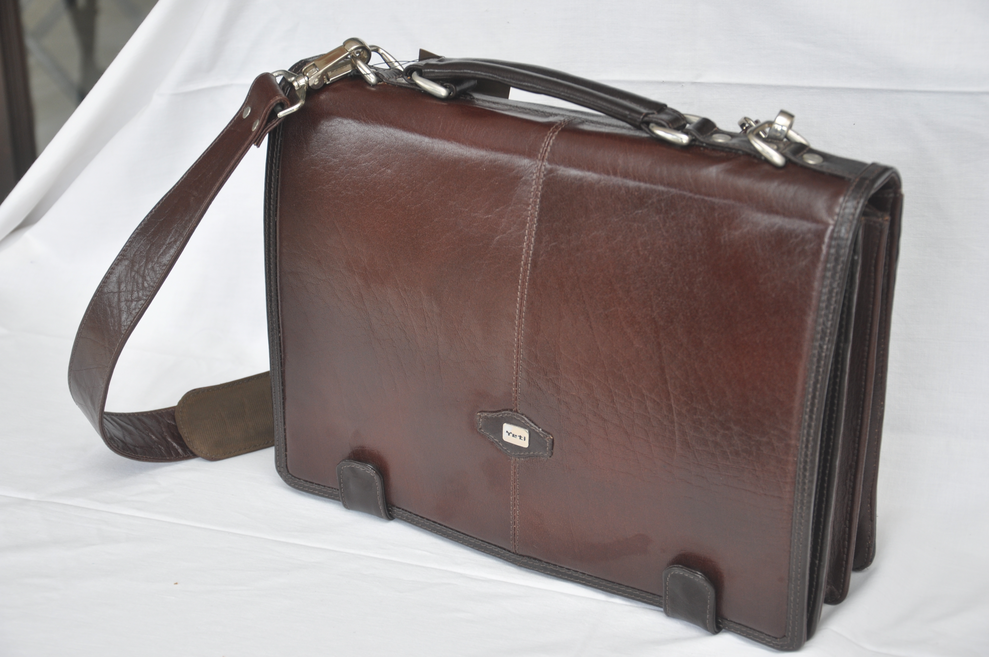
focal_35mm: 75
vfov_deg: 18.1
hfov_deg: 27.0
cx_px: 494
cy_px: 328
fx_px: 2058
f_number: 5
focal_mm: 50
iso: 200
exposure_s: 1/60
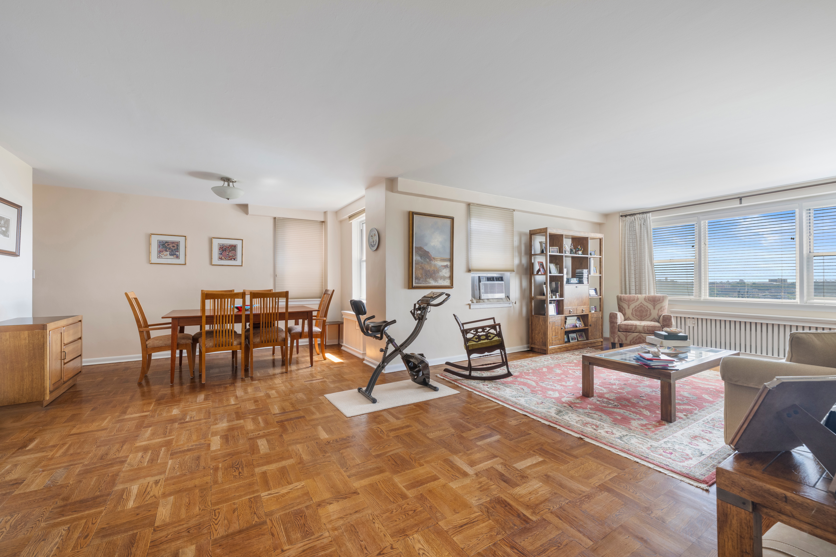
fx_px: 325
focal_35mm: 14
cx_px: 418
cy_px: 278
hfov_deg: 104.3
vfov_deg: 81.2
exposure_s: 1/1.25
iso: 320
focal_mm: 14
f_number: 9
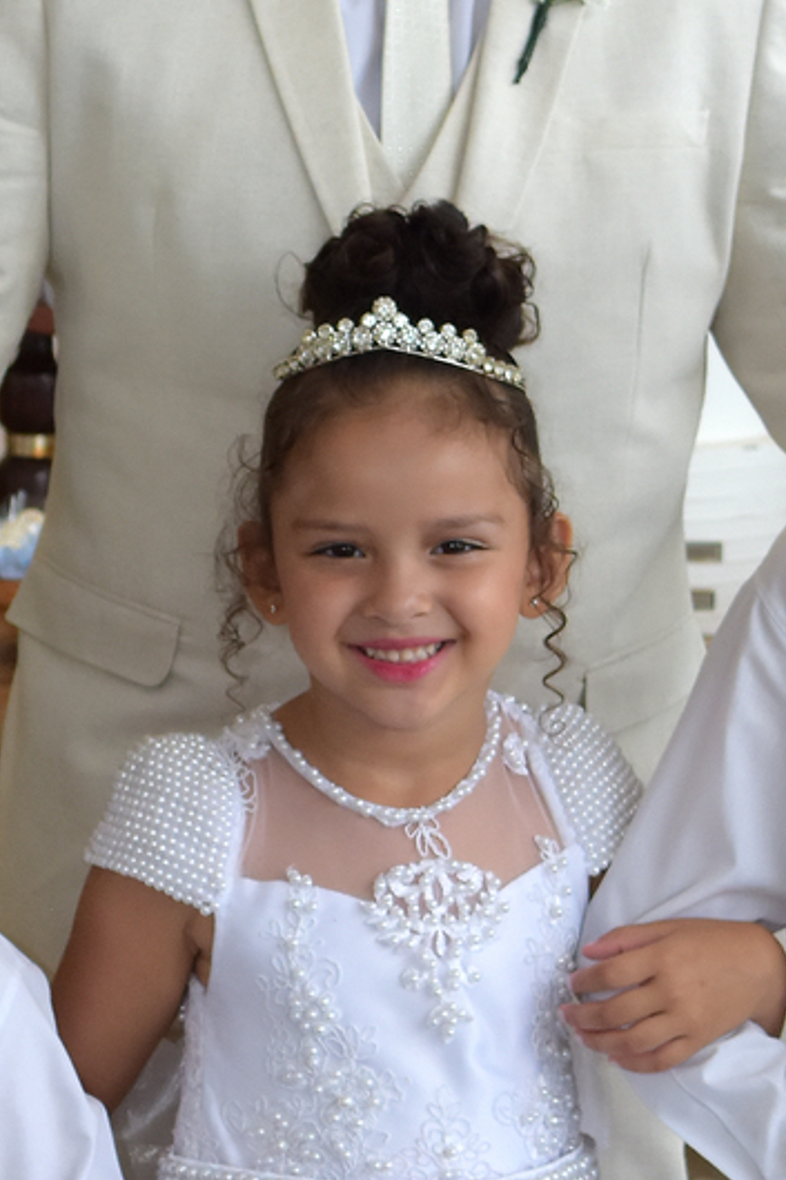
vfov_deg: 12.6
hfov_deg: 8.4
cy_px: 824
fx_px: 5341
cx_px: 343
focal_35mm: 163
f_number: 4.5
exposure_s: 1/250
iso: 640
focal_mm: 32
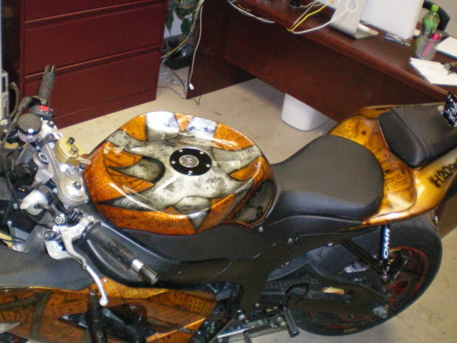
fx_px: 647
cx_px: 182
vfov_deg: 29.6
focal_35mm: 49
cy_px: 127
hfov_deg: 38.7
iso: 400
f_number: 3.1
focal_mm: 6.3
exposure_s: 1/60
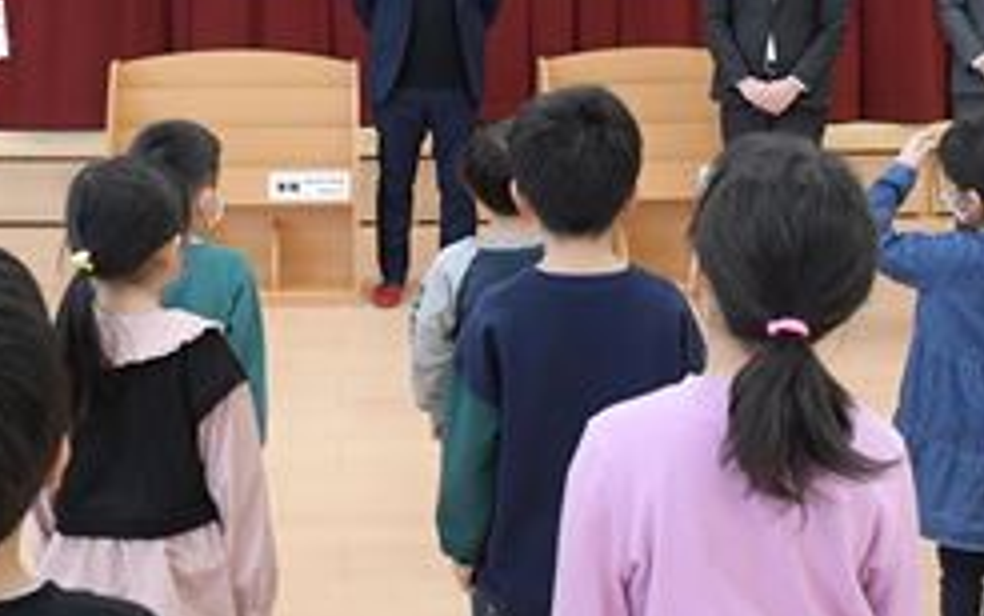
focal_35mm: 56
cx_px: 396
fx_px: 1502
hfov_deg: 36.1
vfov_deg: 22.4
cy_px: 18
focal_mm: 18
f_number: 6.3
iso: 3200
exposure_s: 1/160
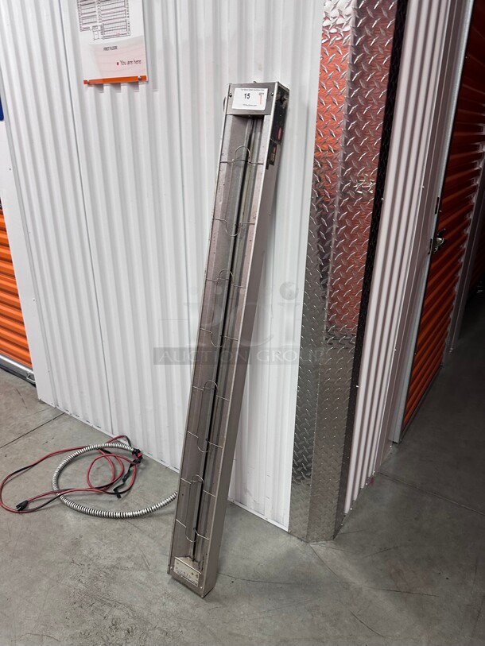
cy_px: 323
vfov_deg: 71.6
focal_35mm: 24
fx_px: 448
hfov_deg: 56.8
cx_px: 242
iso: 200
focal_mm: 6.86
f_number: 1.78
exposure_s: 1/60
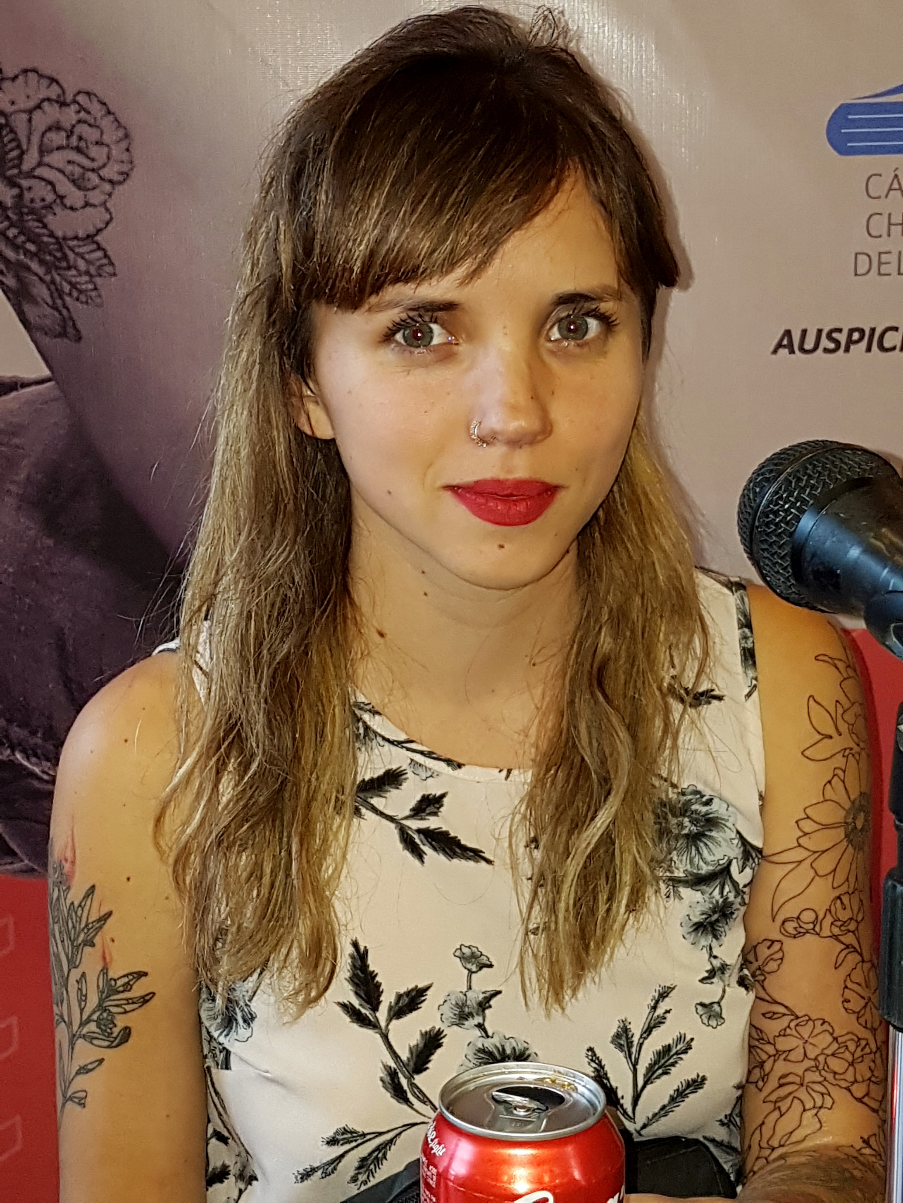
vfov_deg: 67.3
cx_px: 452
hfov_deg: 53.1
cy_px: 602
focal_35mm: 26
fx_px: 904
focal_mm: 4.2
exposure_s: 1/50
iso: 160
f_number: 1.7
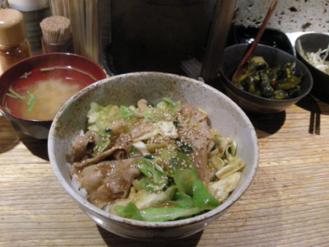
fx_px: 333
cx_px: 164
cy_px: 124
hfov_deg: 52.6
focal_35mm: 35
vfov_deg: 40.7
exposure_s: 1/17
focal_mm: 5.7
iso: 400
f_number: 2.8
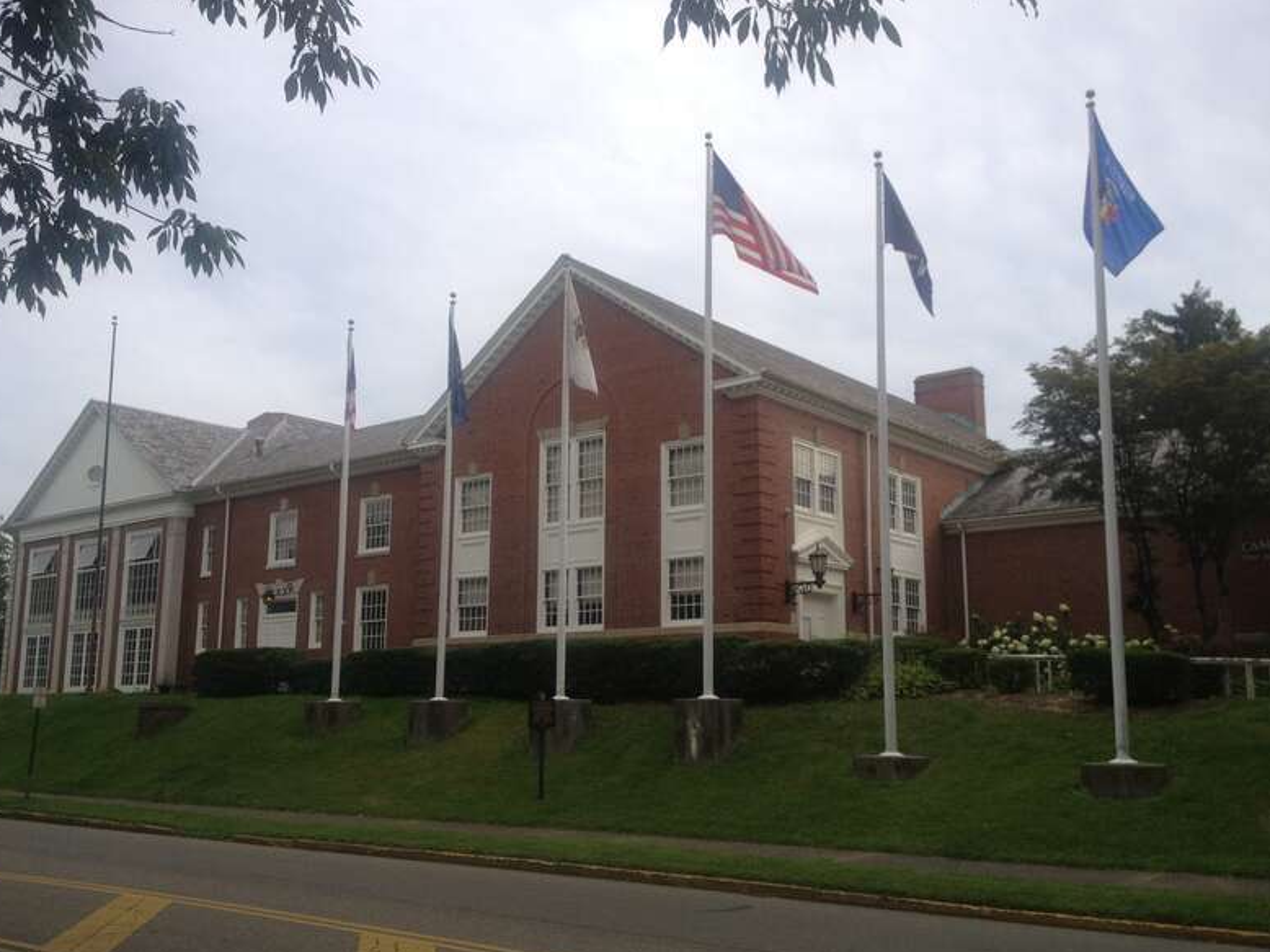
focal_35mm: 36
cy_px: 485
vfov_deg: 39.6
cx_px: 628
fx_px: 1320
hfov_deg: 51.4
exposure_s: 1/905
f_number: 2.4
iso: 50
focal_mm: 4.28
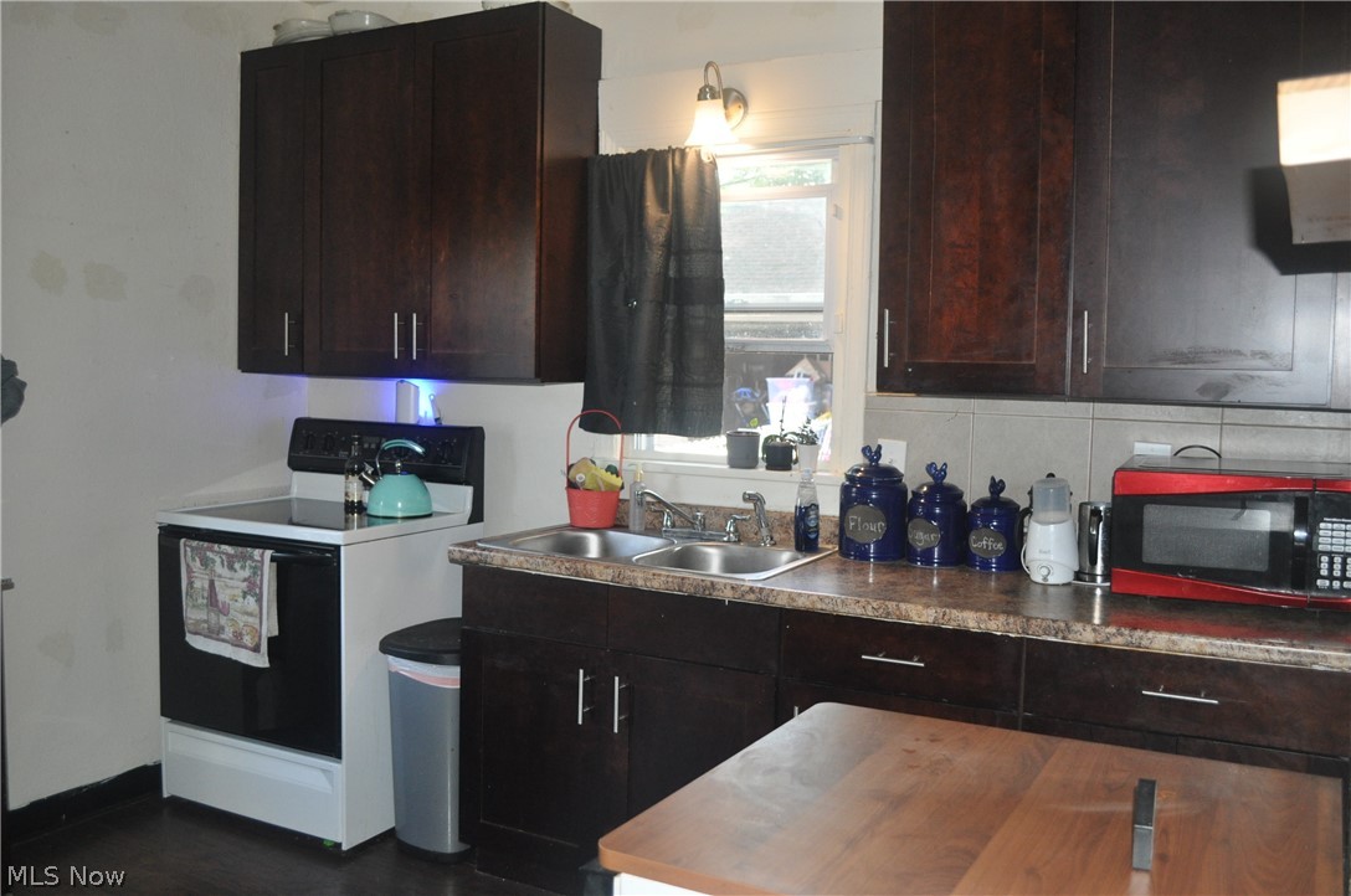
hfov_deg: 62.0
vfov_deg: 43.5
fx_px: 1124
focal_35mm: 30
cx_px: 676
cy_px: 448
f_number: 3.8
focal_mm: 20
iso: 800
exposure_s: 1/60
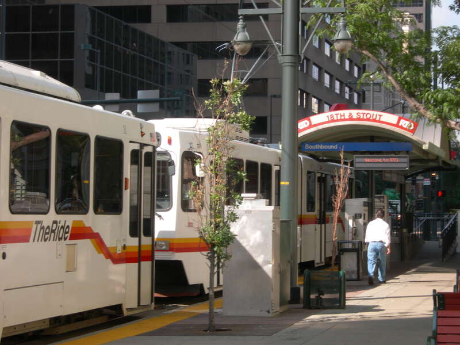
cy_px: 172
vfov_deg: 13.1
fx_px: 1502
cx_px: 230
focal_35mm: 113
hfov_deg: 17.4
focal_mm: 23.4
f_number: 8.2
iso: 50
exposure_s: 1/65.2
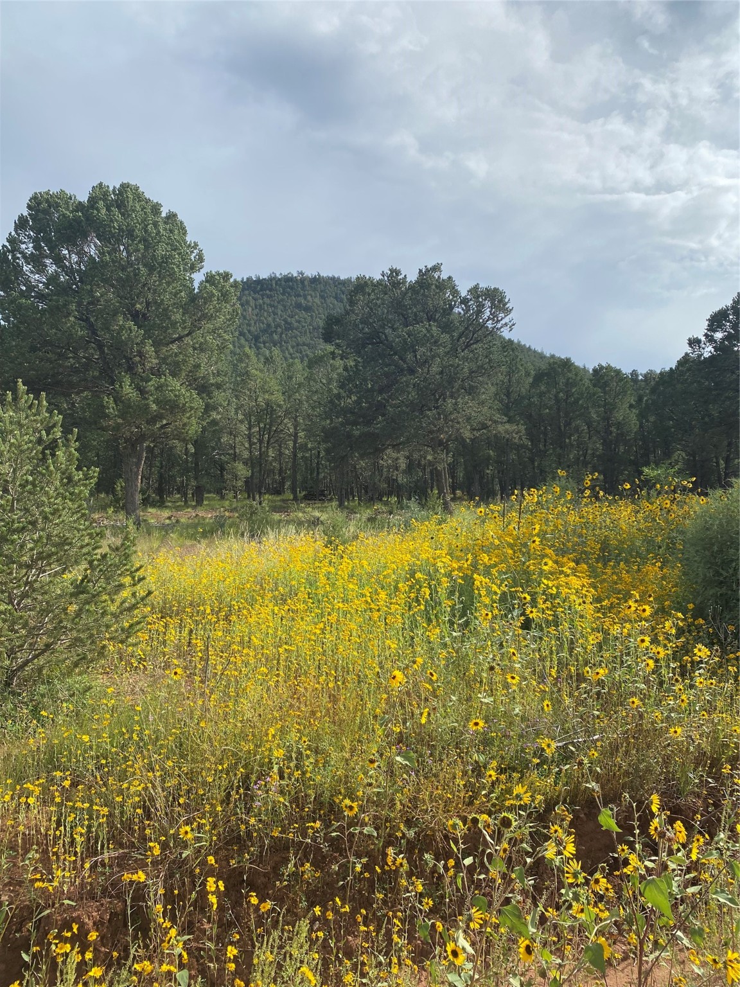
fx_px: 741
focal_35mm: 26
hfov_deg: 53.1
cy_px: 494
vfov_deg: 67.3
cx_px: 370
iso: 32
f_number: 1.8
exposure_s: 1/3731
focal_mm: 4.25
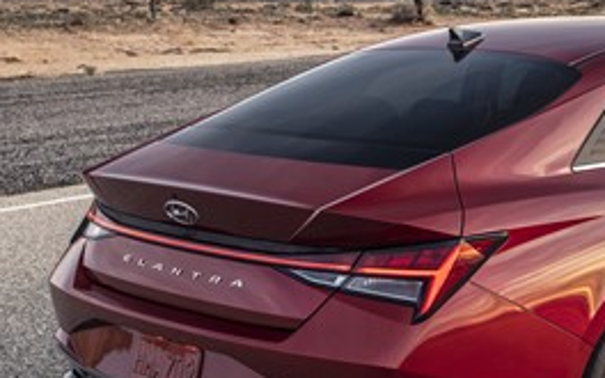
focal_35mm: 76
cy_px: 155
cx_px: 518
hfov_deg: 26.4
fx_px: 1253
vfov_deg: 17.1
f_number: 5
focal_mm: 29
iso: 200
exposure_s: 1/40
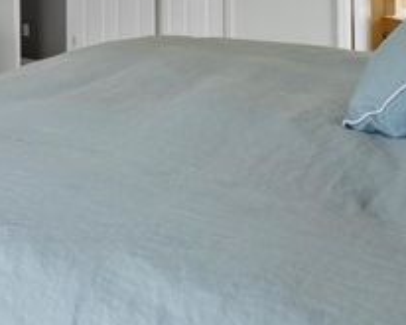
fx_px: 541
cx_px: 29
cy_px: -73
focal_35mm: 45
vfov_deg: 28.7
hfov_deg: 37.9
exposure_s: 1/20
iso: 250
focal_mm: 14
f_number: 7.1
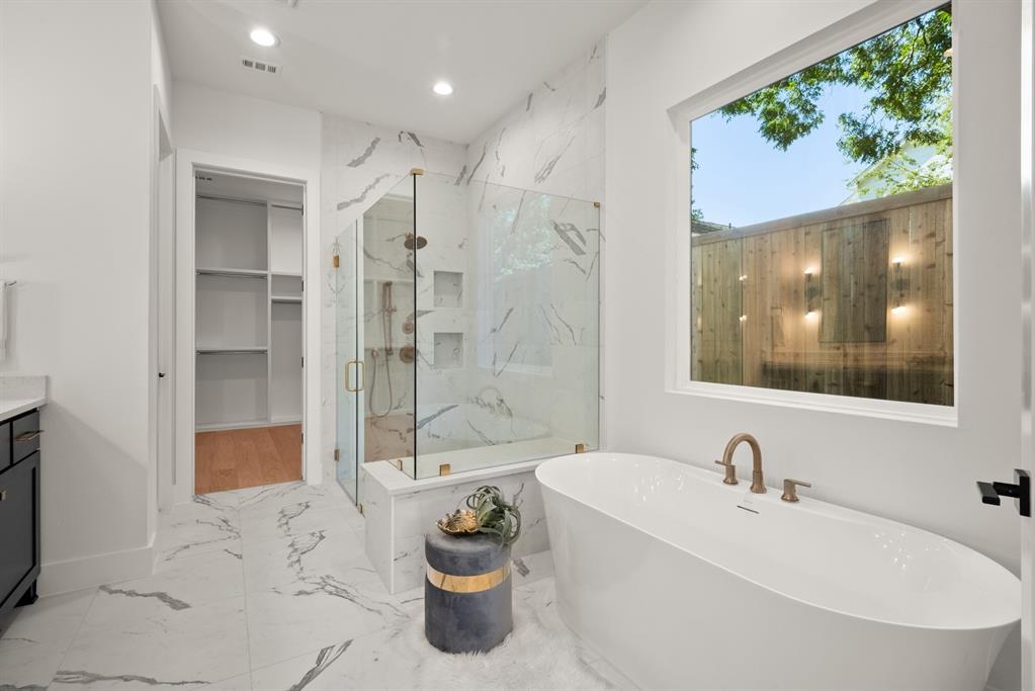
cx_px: 518
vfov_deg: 73.8
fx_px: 460
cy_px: 346
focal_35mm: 16
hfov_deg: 96.7
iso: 320
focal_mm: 16
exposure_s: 1/125
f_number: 11
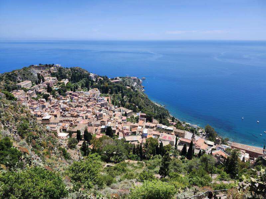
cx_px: 133
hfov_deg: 73.9
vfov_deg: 58.9
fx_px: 177
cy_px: 100
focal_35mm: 23
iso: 25
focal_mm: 5.54
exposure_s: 1/1497
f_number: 1.8
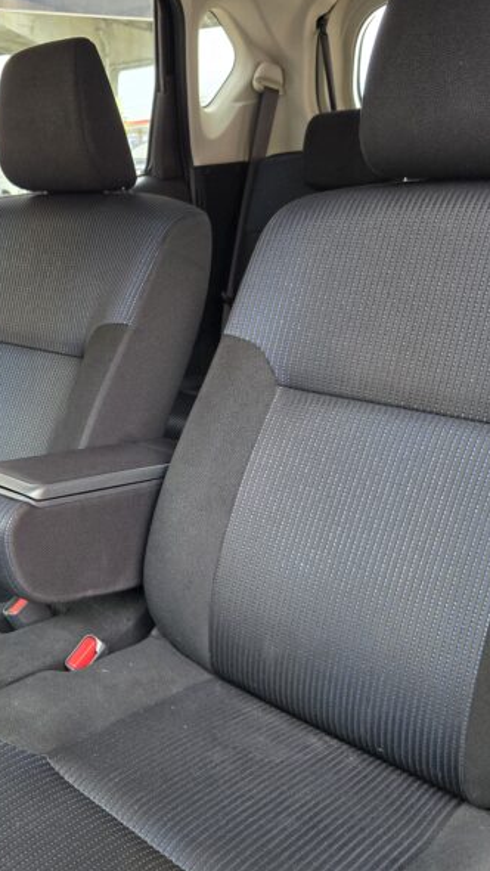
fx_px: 785
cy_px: 431
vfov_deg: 58.0
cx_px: 100
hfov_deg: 33.7
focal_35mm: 34
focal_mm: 5.4
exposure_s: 1/100
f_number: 1.8
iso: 320
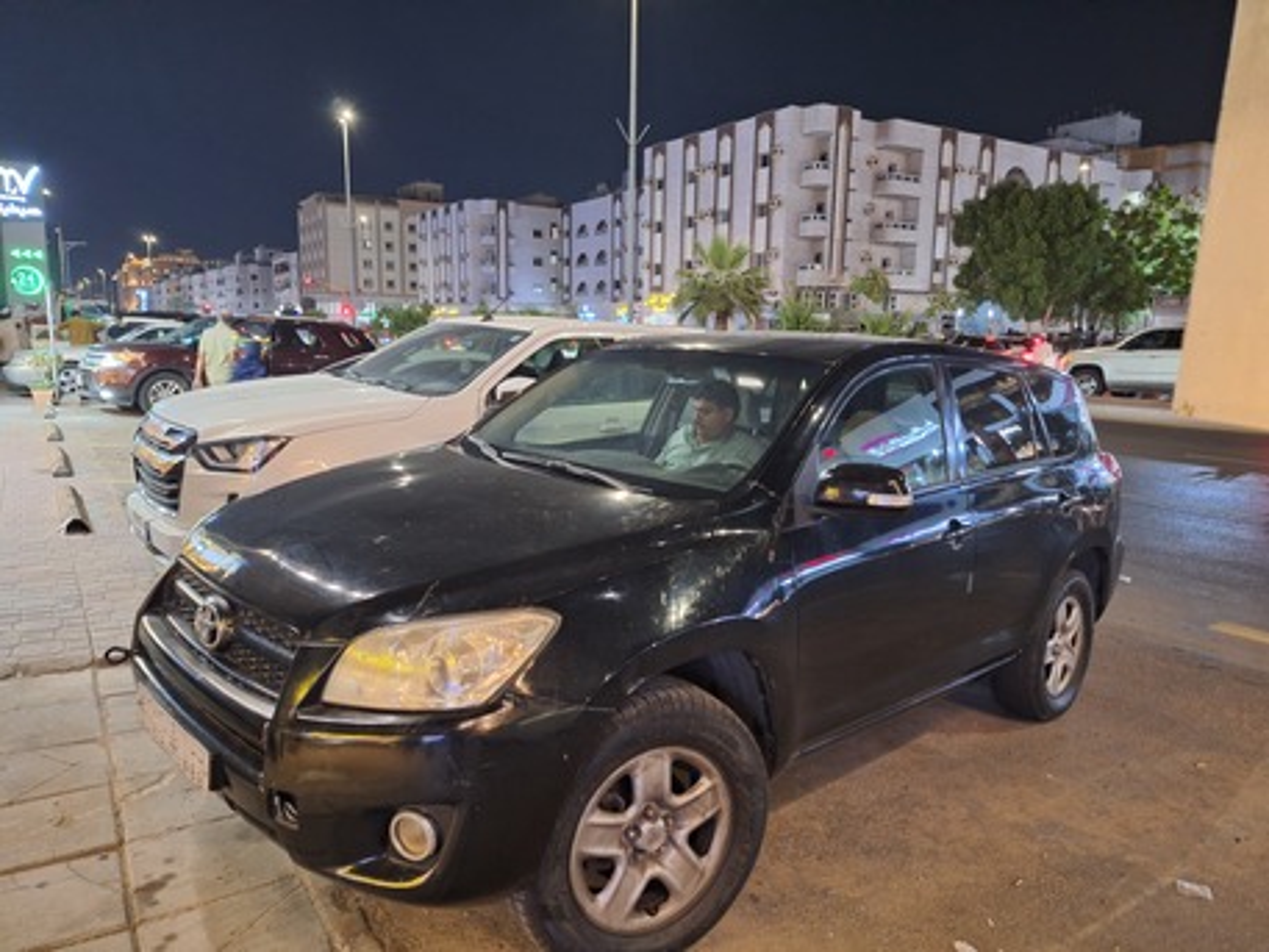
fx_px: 843
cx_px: 634
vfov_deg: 58.9
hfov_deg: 73.9
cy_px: 476
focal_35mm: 23
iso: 500
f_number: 1.8
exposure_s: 1/20
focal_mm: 5.54
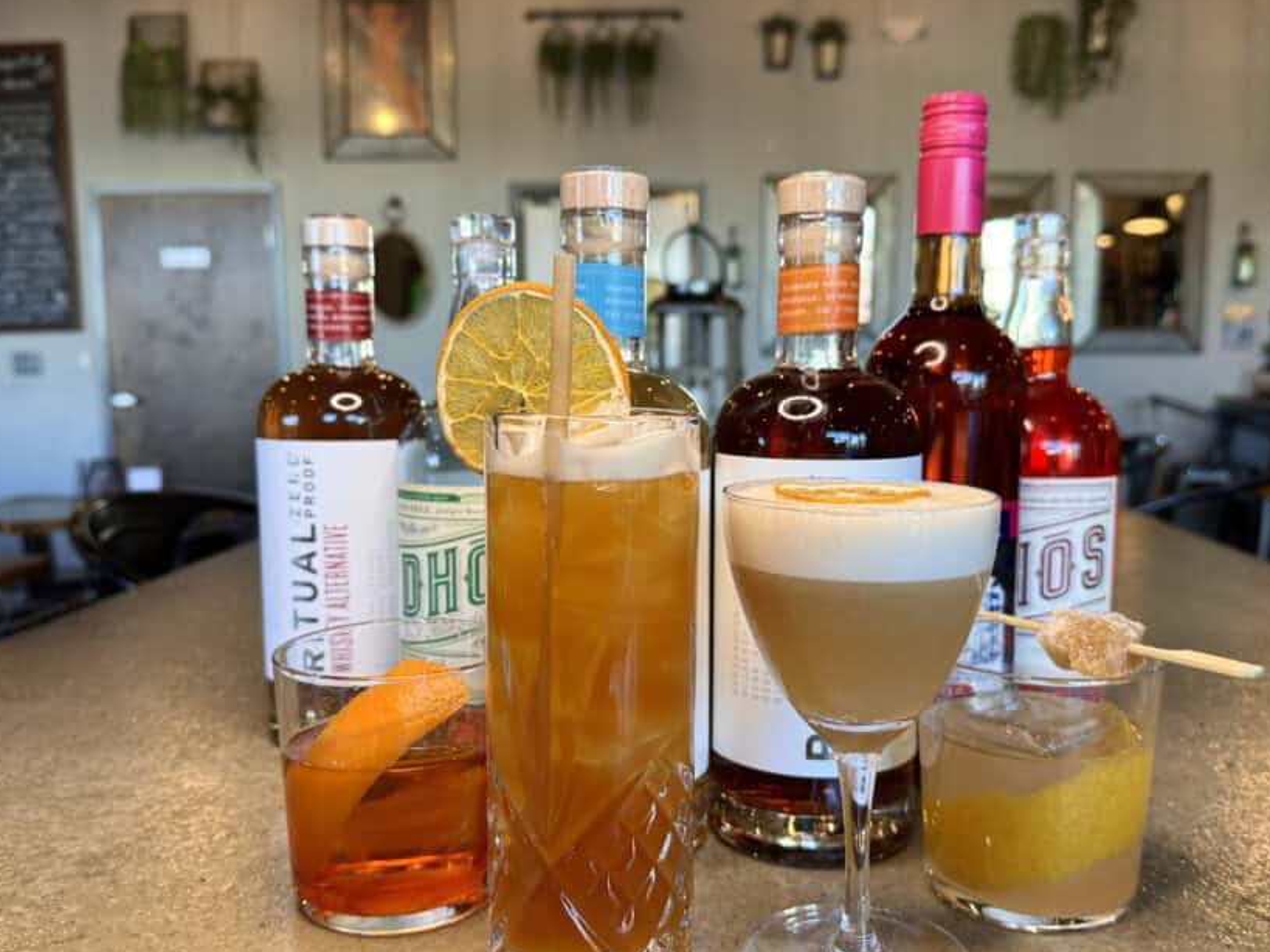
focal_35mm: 30
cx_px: 684
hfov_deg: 59.9
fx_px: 1100
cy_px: 487
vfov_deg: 46.8
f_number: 1.8
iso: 125
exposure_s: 1/120
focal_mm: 6.9
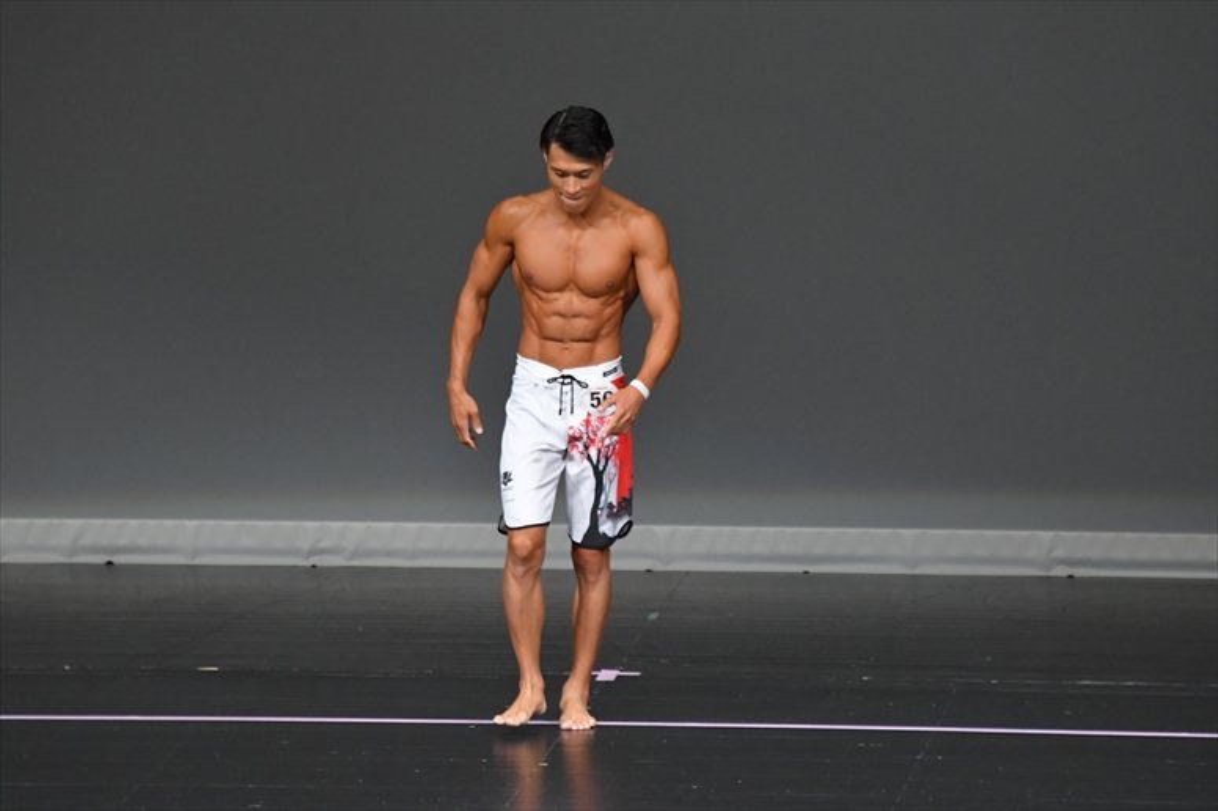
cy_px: 406
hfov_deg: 6.0
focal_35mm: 345
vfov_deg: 4.0
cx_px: 609
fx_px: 11667
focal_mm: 230
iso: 4000
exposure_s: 1/400
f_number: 5.6
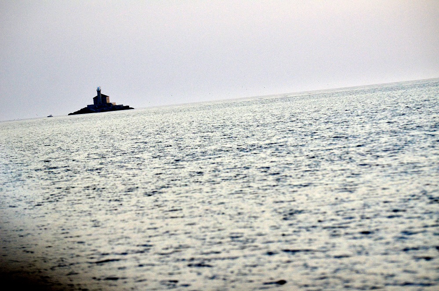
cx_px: 220
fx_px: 2828
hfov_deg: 8.9
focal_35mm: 232
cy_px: 146
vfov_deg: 5.9
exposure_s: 1/1250
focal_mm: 155
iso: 800
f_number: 4.8
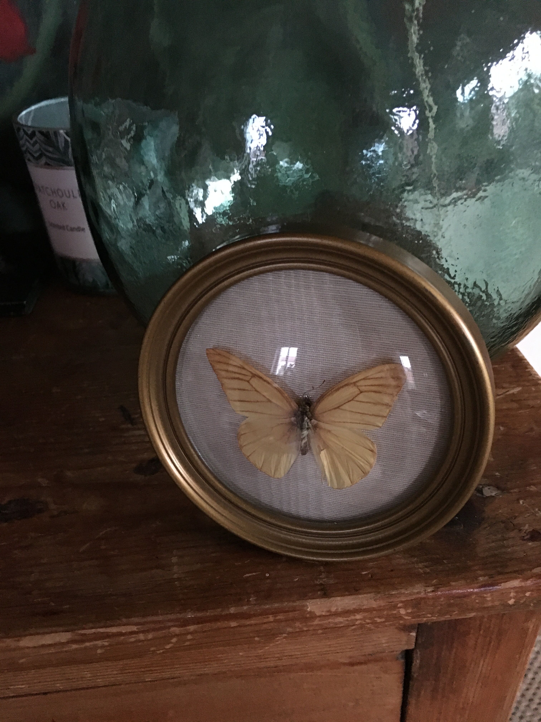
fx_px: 604
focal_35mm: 29
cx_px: 270
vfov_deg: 61.7
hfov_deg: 48.2
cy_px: 361
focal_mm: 4.15
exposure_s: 1/17
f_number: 2.2
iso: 500
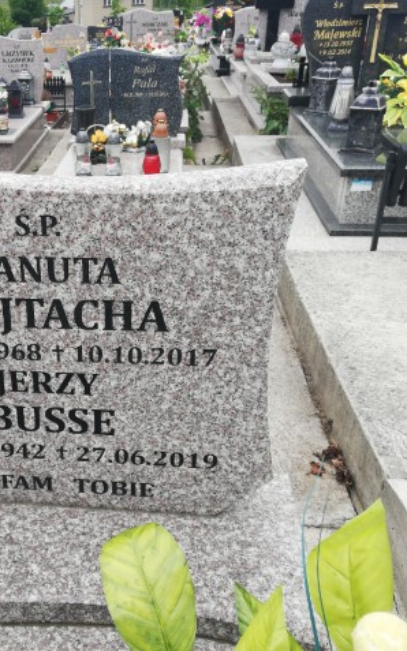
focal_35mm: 37
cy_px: 326
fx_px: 657
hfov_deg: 33.1
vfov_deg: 52.8
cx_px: 61
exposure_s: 1/119
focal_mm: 3.81
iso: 50
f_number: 2.2
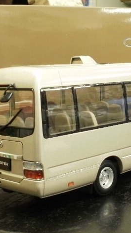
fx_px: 402
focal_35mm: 65
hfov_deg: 18.5
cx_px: 86
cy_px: 117
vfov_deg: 32.4
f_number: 4
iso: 125
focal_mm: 7.7
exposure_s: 1/5
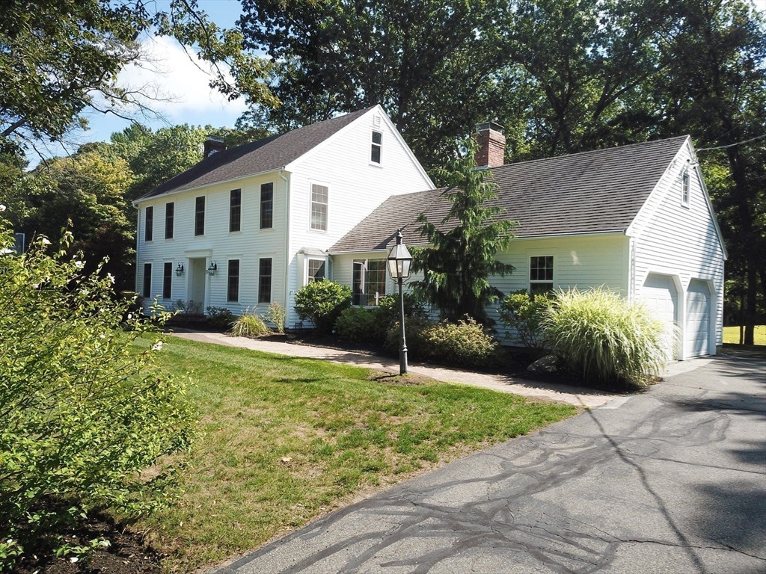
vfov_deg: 53.1
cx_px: 383
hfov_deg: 67.3
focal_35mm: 26
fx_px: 575
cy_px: 287
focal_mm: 4.73
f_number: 2.2
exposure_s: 1/800
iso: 100
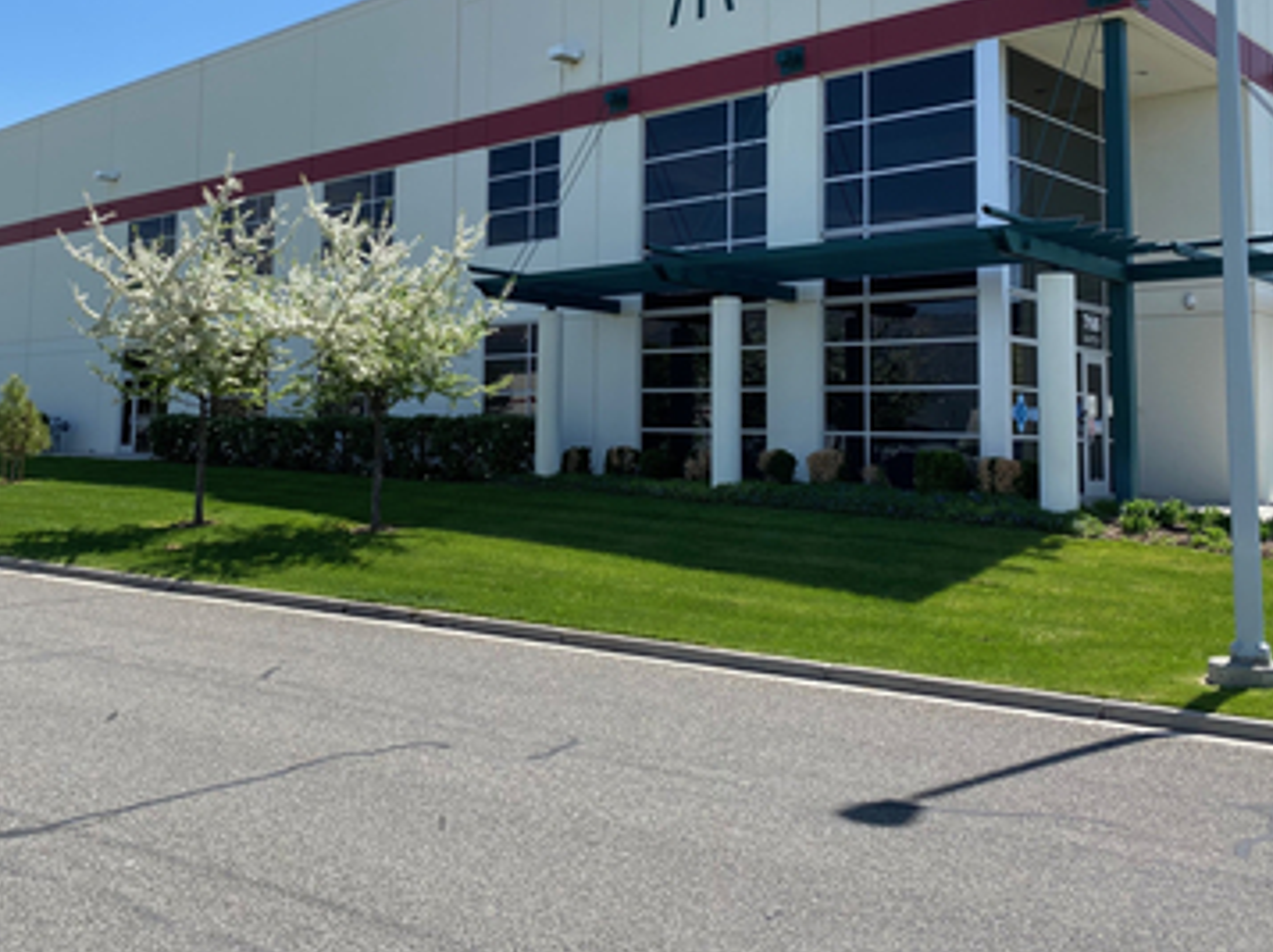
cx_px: 481
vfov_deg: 40.1
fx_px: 1286
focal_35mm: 35
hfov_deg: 52.1
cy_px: 317
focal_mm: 4.25
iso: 32
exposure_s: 1/2028
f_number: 1.8
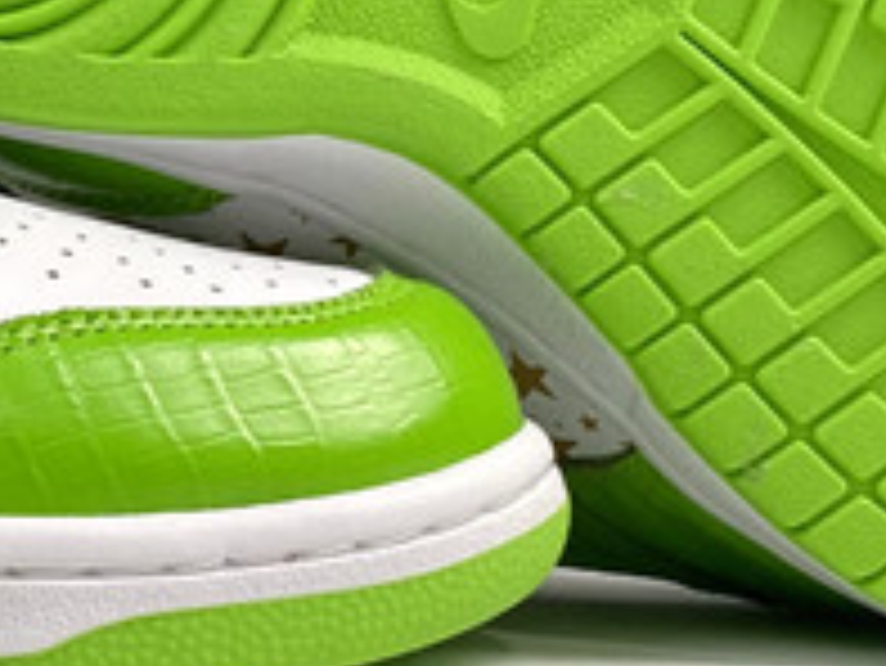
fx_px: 3381
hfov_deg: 14.5
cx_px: -166
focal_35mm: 132
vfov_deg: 11.2
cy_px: 76
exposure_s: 1/100
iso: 64
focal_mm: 4.25
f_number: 1.8
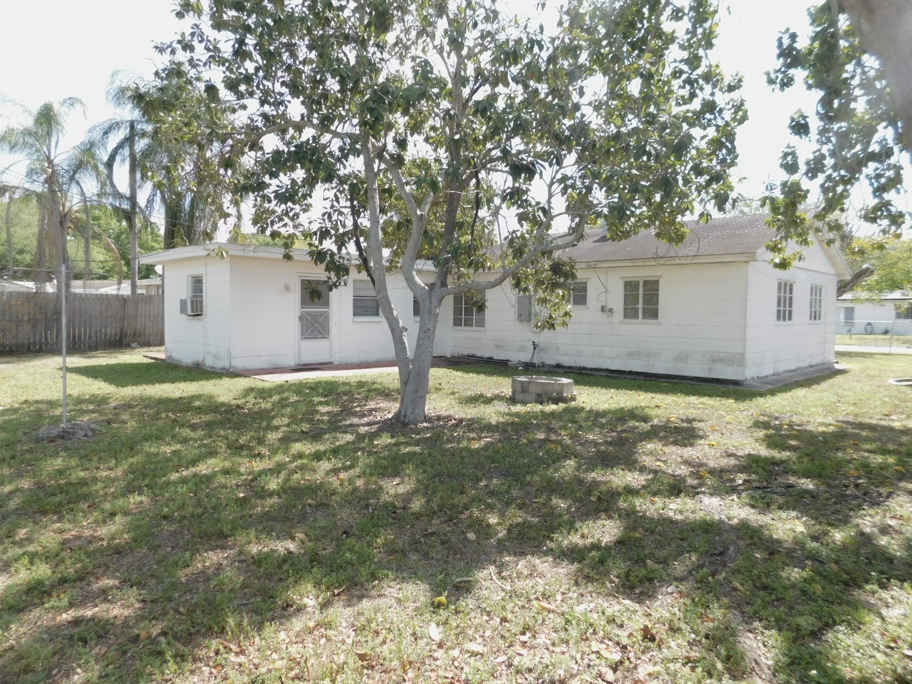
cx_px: 456
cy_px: 342
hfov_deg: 73.9
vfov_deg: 58.9
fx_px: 606
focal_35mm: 23
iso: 125
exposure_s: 1/400
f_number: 3
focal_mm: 4
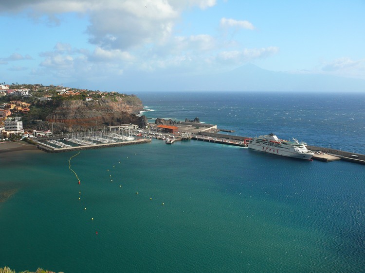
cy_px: 136
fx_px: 369
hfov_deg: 52.6
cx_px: 182
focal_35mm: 35
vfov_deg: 40.7
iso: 100
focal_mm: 7.4
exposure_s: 1/250
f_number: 4.5
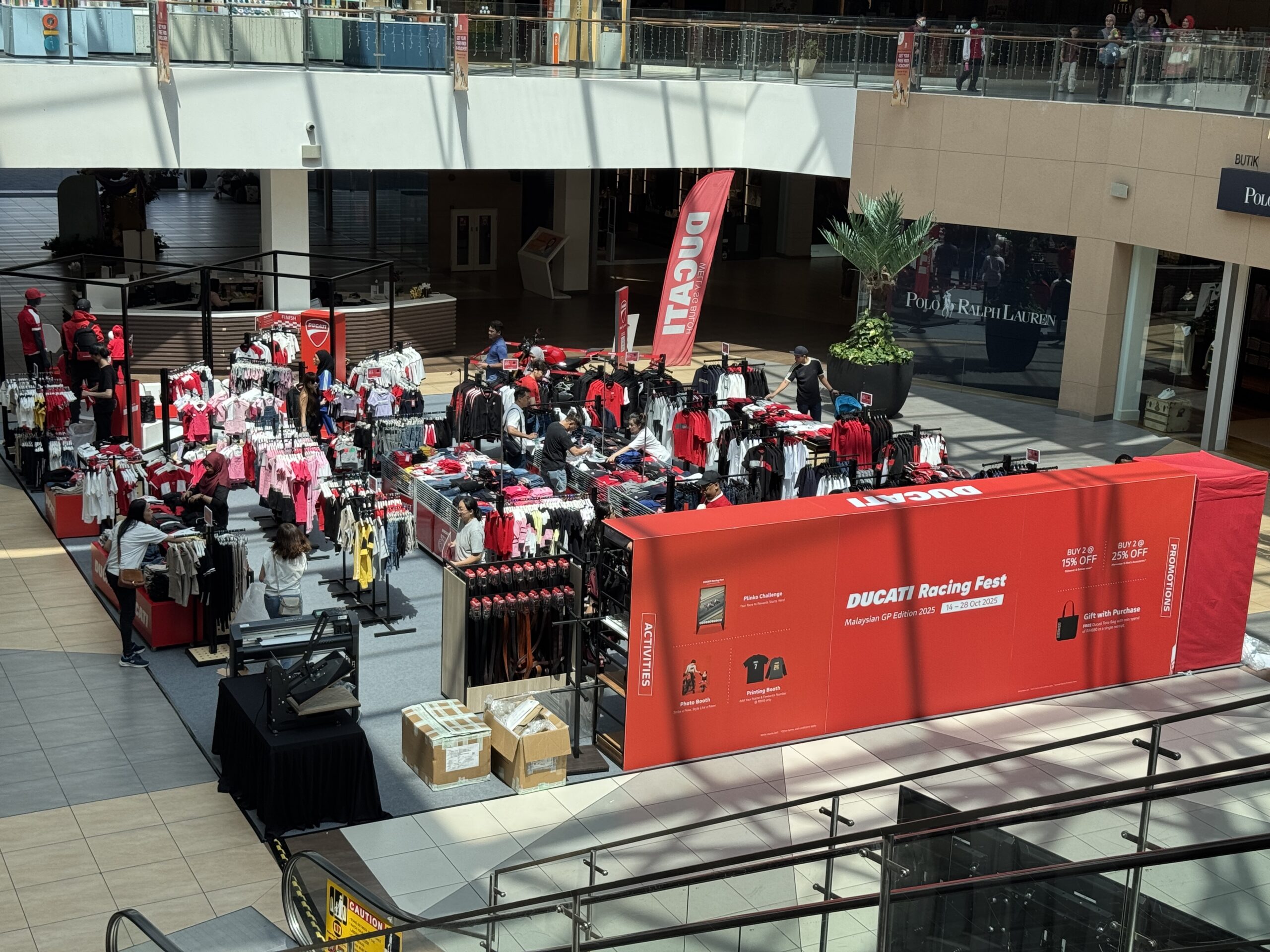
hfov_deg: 39.7
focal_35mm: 48
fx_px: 1761
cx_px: 635
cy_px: 476
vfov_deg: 30.3
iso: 64
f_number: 1.78
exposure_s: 1/2415
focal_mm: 6.76
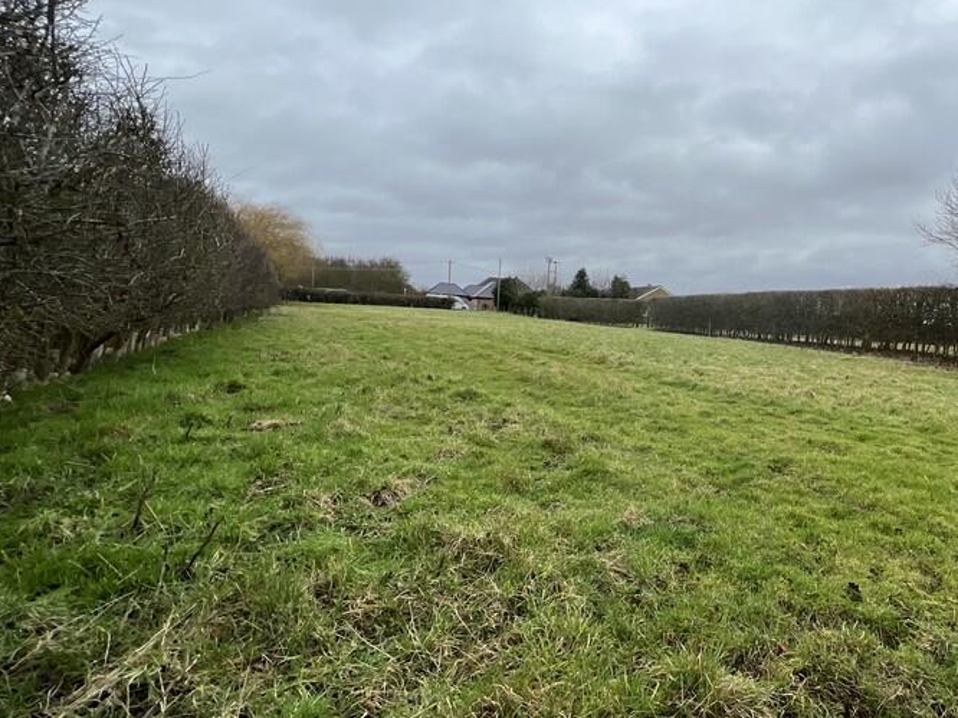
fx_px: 553
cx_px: 703
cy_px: 351
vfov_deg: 65.9
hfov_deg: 76.5
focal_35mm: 20
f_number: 1.8
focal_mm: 1.57
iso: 32
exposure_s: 1/598
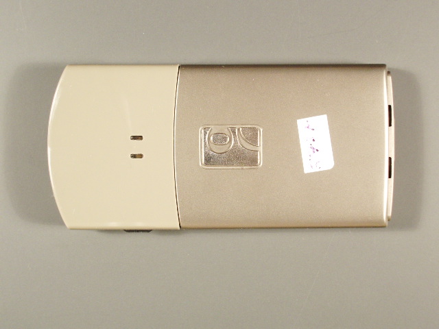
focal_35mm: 62
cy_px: 164
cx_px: 220
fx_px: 786
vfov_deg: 23.7
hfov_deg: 31.2
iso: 200
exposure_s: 1/40
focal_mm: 10.2
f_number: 3.5
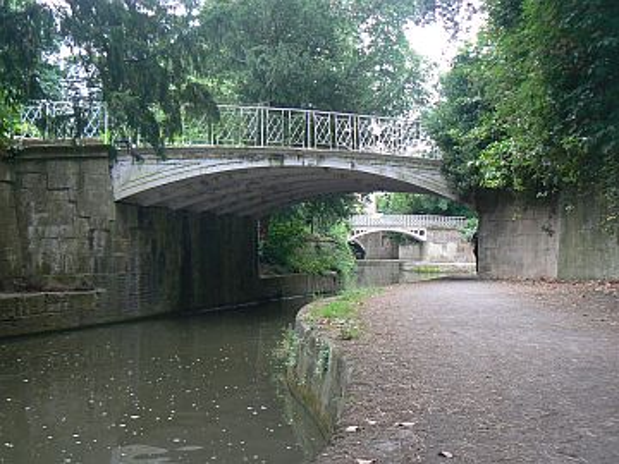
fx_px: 840
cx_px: 310
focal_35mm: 47
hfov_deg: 40.4
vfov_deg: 30.9
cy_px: 232
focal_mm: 7.9
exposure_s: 1/50
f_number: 2.8
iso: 80
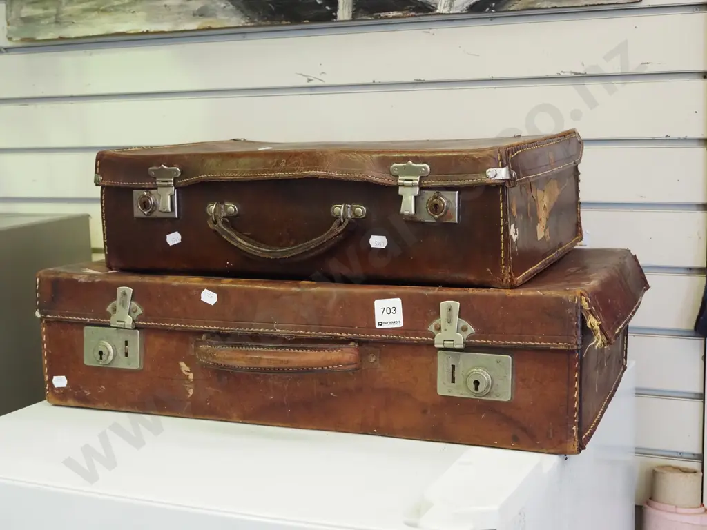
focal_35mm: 50
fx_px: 1021
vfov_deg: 29.1
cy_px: 265
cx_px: 354
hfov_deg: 38.2
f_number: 5.6
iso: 2500
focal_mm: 25
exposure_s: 1/125
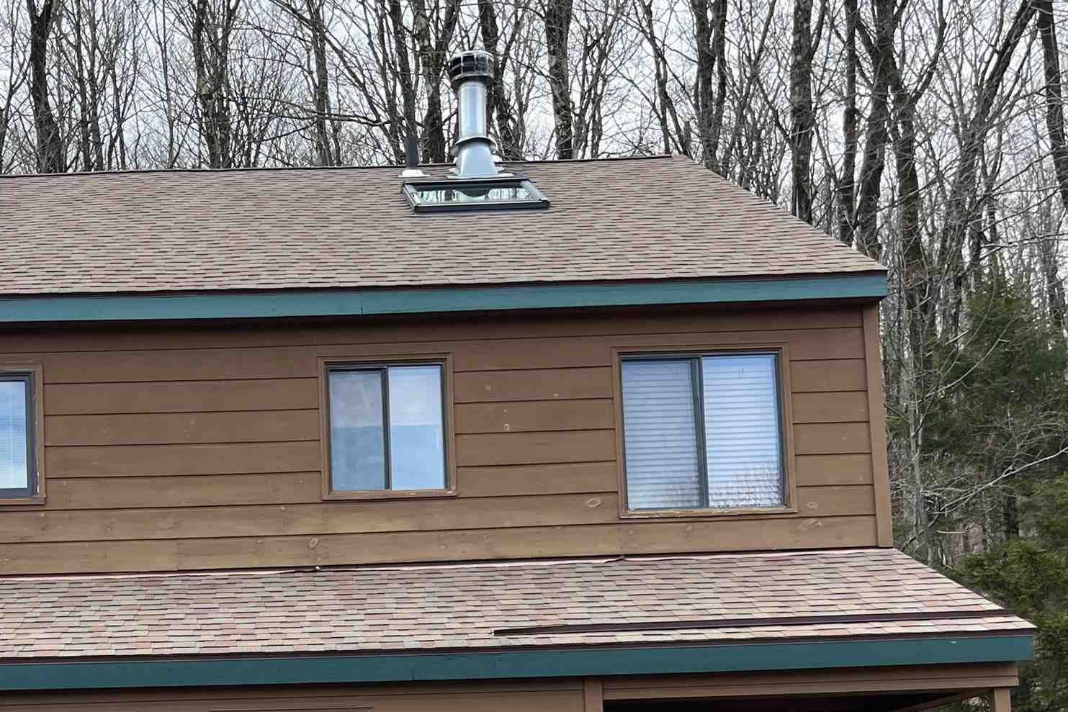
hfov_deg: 35.0
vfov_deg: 23.3
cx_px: 282
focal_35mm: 56
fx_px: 1661
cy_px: 691
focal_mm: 5.1
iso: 50
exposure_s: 1/487
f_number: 1.6
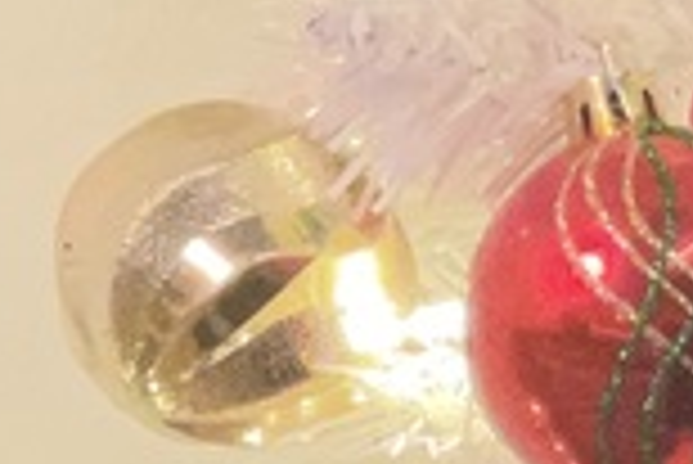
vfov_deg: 6.8
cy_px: 644
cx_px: 1368
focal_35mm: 200
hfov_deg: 9.6
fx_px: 3854
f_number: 1.8
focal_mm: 3
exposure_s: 1/60
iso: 125
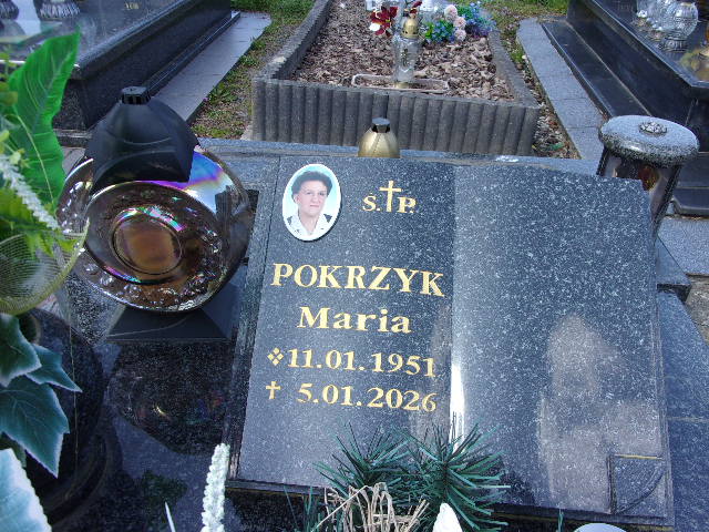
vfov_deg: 49.7
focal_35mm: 28
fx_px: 573
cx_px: 354
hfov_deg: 63.4
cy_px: 266
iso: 80
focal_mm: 5.1
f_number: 3.9
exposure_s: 1/170
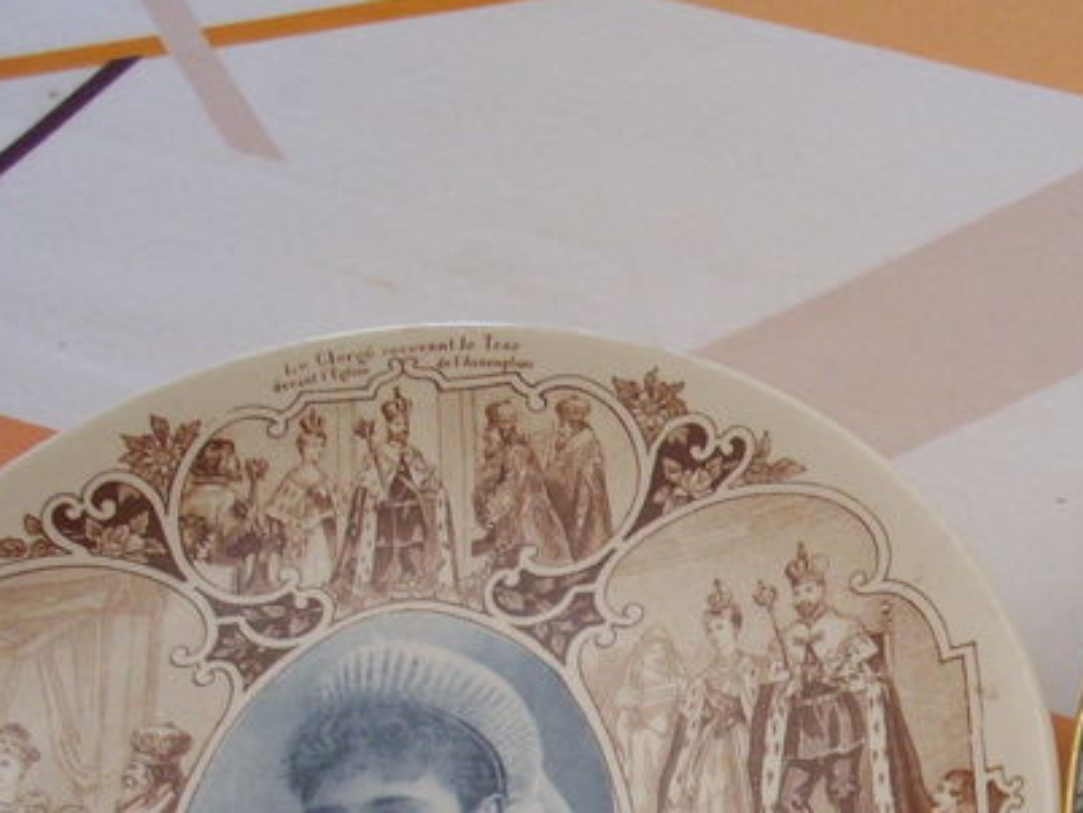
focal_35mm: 92
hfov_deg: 20.4
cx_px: 1150
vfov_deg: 15.8
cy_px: 791
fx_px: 2880
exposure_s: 1/80
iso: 160
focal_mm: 6.2
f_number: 2.8
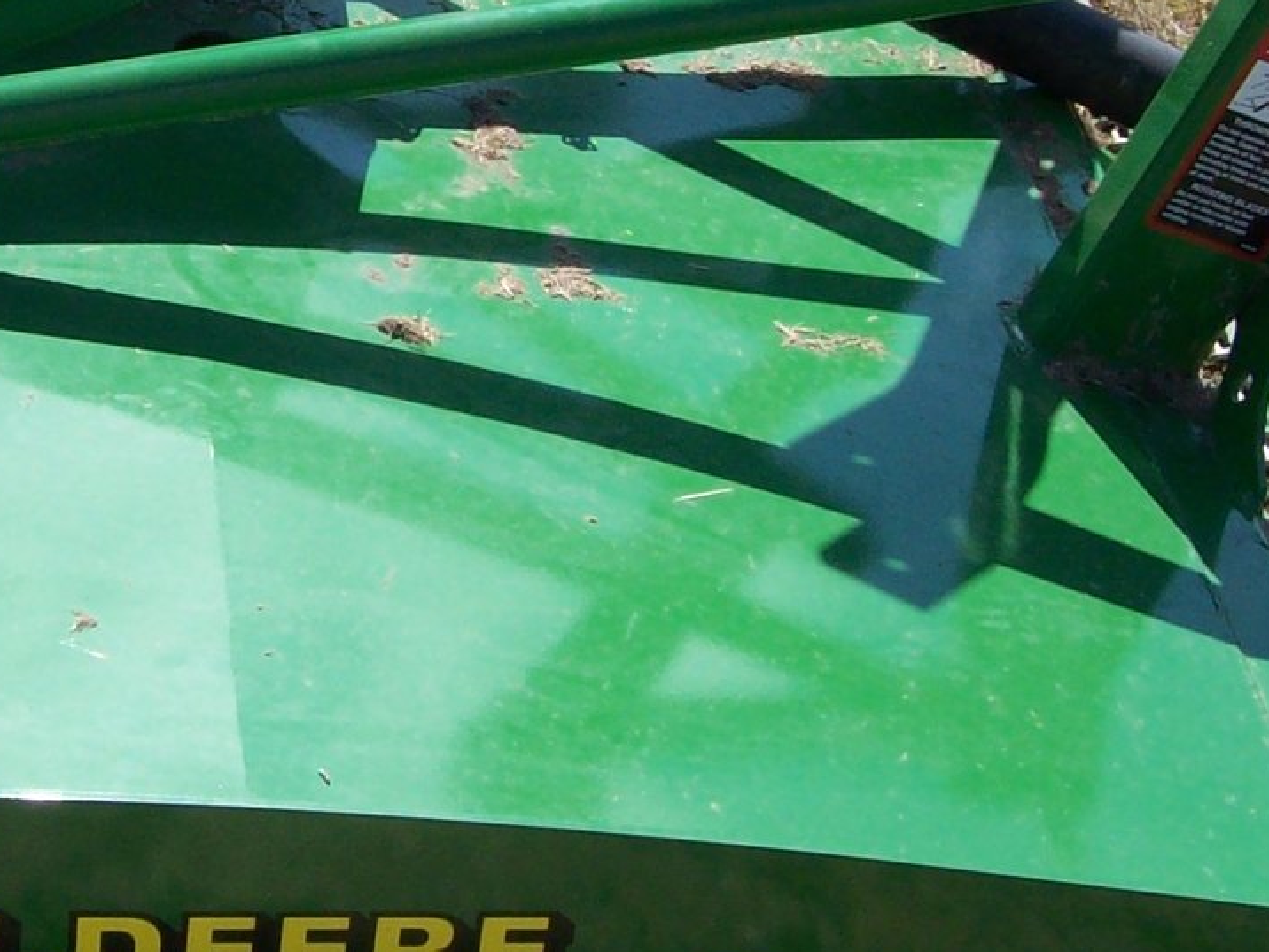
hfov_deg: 18.7
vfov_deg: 14.3
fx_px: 3776
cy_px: 208
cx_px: 89
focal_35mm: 103
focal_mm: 6
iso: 80
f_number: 4.8
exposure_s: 1/515
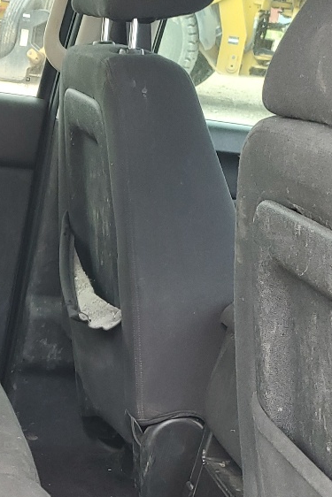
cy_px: 403
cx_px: -110
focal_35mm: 77
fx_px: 1064
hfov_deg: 16.7
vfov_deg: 25.8
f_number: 1.5
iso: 56
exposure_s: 1/60.2
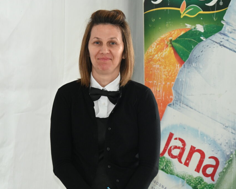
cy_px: 94
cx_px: 102
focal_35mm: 159
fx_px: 1110
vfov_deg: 9.7
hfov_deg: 12.1
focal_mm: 140
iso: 6400
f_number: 6.3
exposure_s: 1/160
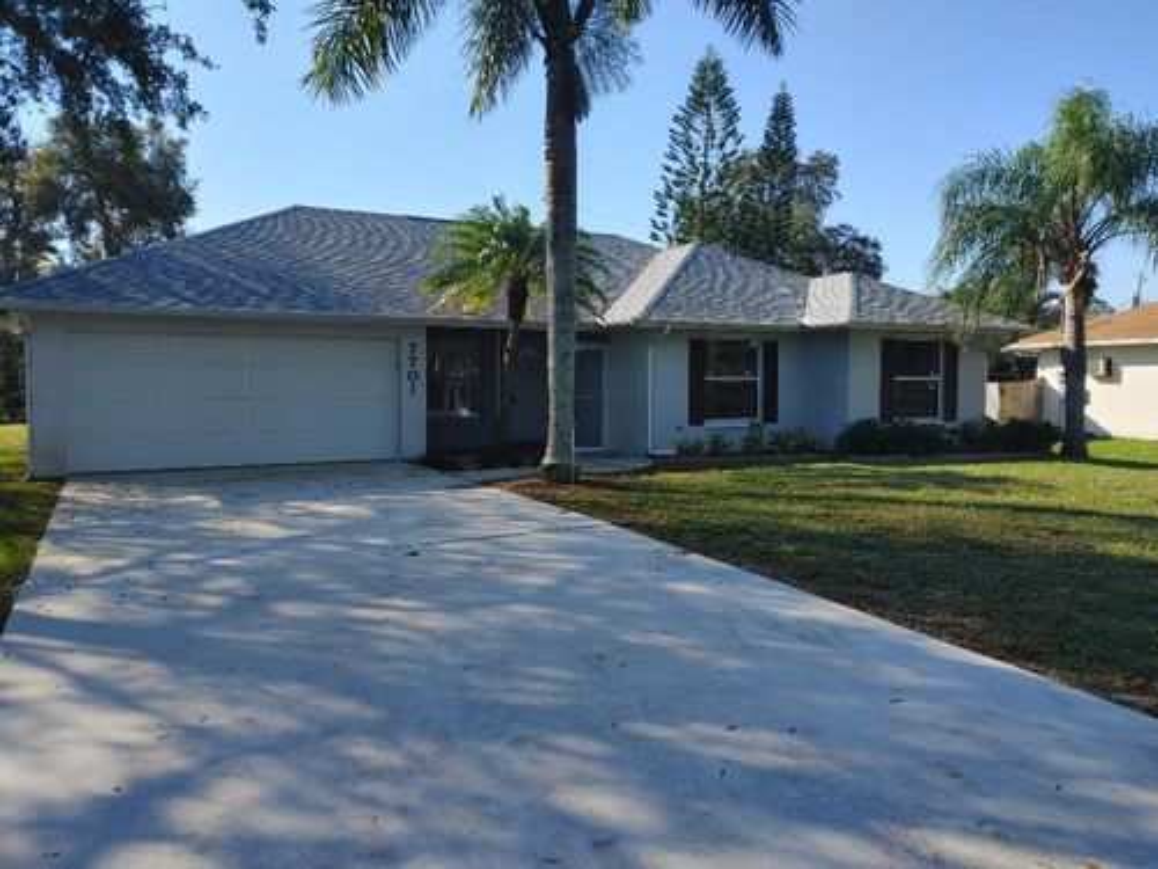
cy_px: 434
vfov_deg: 53.1
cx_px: 579
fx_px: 870
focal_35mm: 26
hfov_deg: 67.3
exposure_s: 1/1351
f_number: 1.8
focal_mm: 5.58
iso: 50
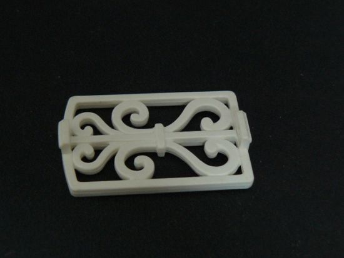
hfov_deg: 27.4
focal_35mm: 71
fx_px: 706
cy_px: 129
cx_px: 172
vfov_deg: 20.7
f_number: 2.8
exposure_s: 1
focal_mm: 7.8
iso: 200
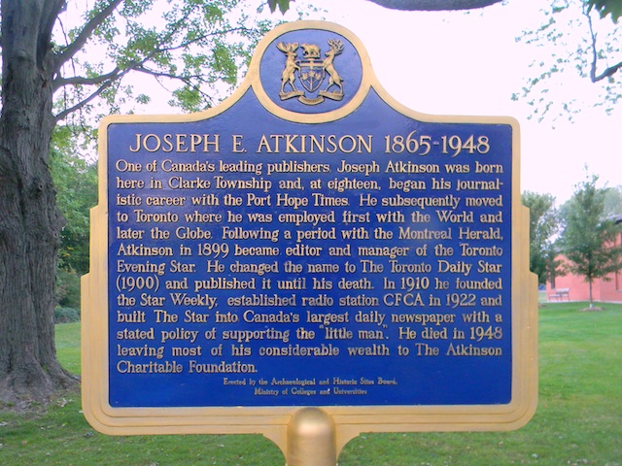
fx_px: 503
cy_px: 233
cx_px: 311
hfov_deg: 63.4
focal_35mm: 28
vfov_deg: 49.7
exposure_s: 1/7.7
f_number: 3.5
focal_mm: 5
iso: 200
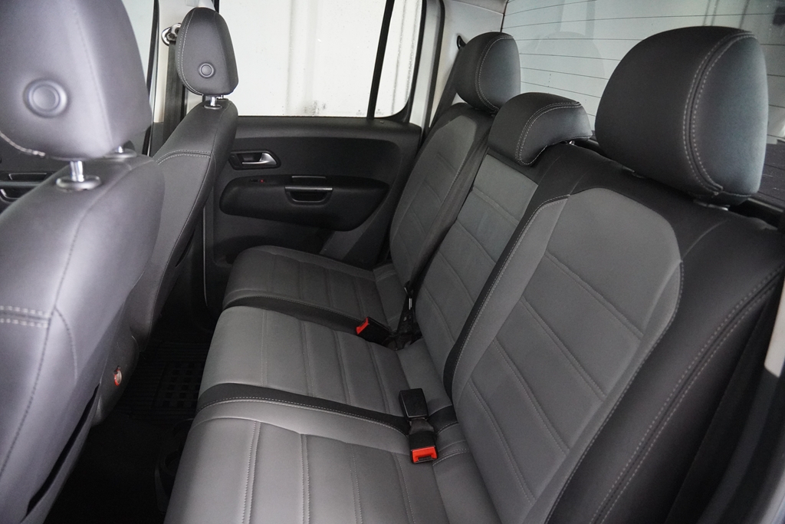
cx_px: 392
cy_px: 262
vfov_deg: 50.4
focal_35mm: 26
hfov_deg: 70.4
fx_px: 556
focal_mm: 17
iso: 6400
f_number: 2.8
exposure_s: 1/80
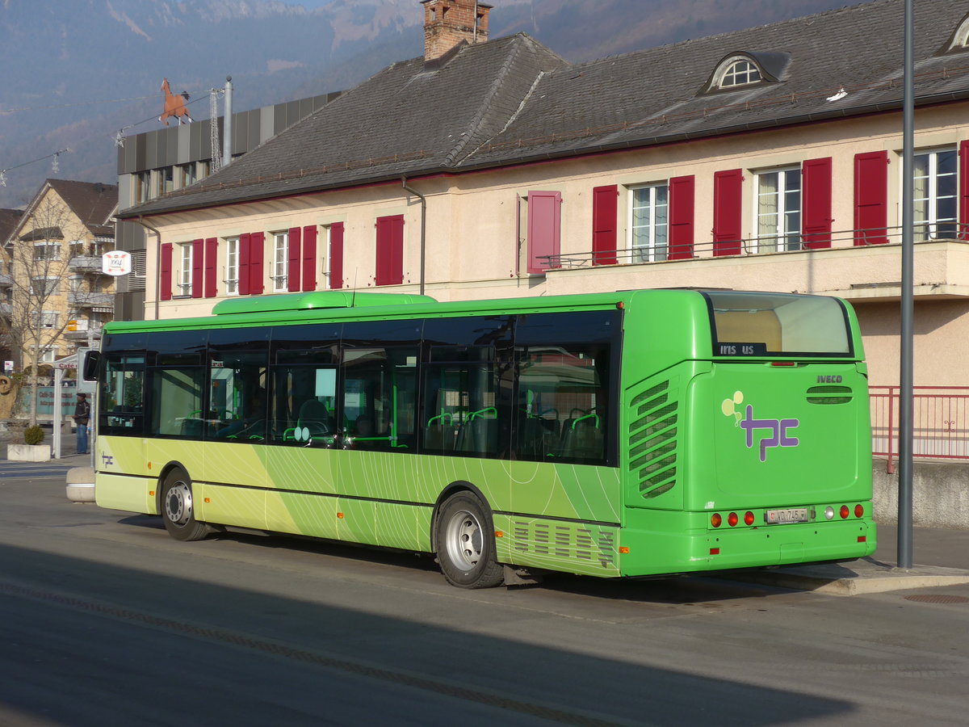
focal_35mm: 62
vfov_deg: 23.7
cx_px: 484
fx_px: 1736
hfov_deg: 31.2
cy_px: 364
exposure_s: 1/1000
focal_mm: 12.7
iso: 80
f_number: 3.7
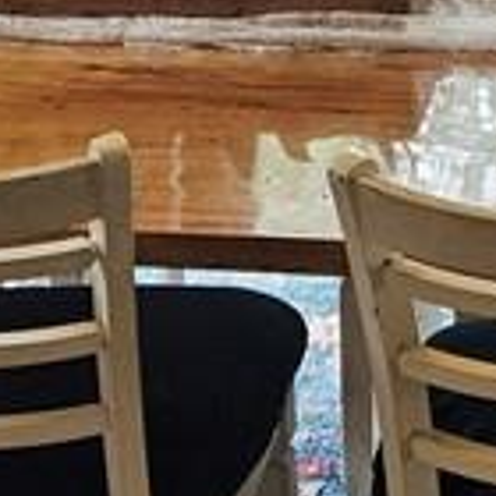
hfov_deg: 11.6
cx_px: 464
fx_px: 2415
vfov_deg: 11.1
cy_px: -315
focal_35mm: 149
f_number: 1.8
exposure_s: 1/120
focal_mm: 5.4
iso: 125
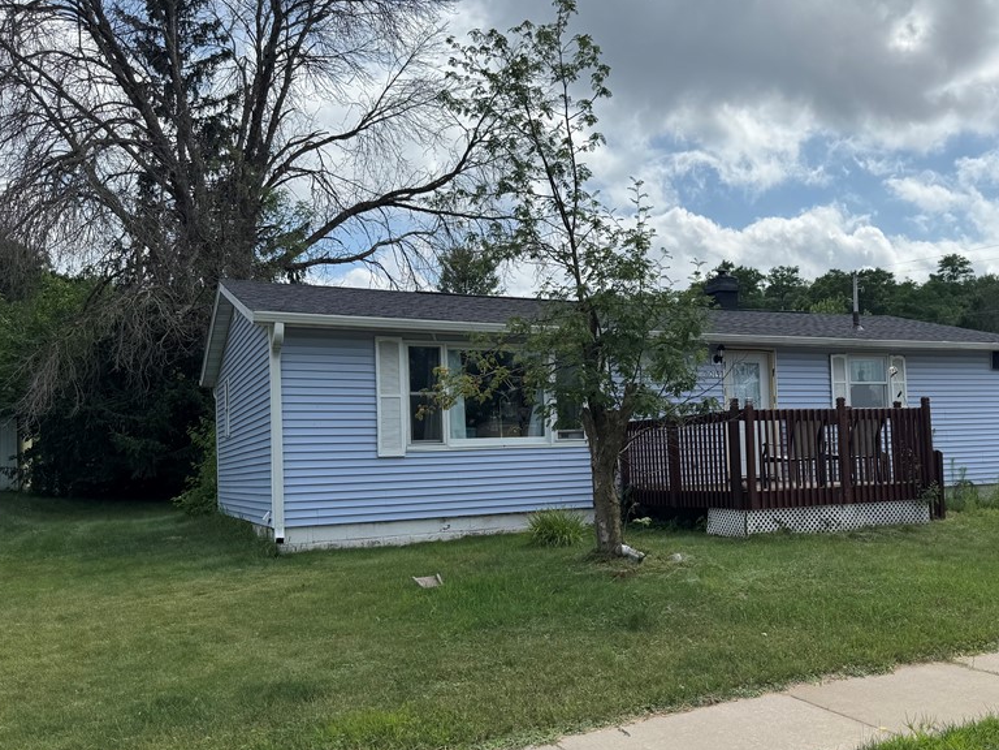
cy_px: 410
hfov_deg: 56.1
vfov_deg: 44.1
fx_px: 924
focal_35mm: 32
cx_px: 624
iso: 80
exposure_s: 1/7092
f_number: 1.78
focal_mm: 6.76
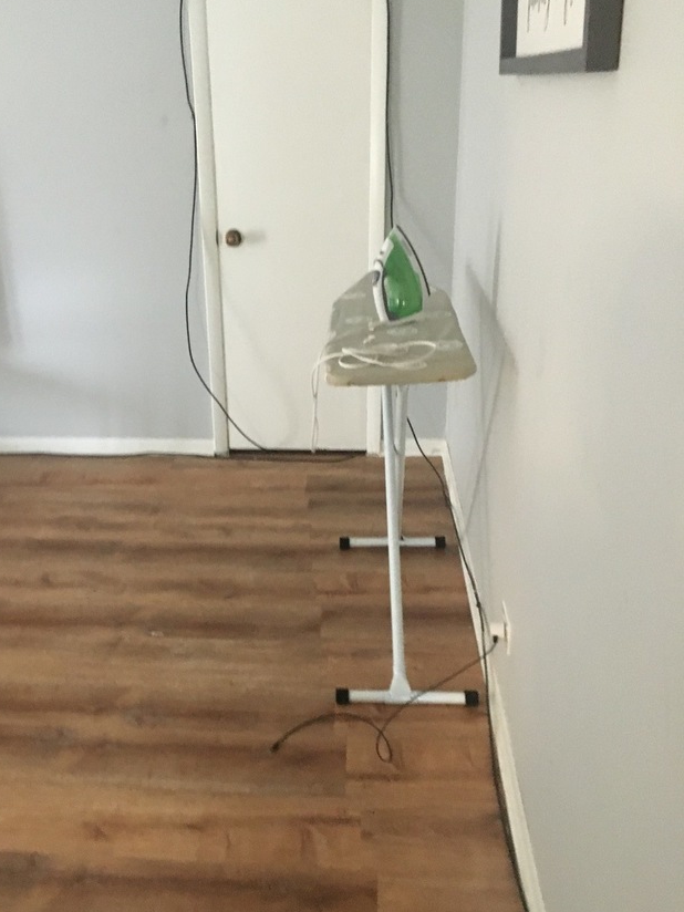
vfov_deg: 49.0
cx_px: 238
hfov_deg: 37.4
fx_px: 1001
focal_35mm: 38
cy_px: 466
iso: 250
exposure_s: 1/15
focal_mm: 4.15
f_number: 2.2
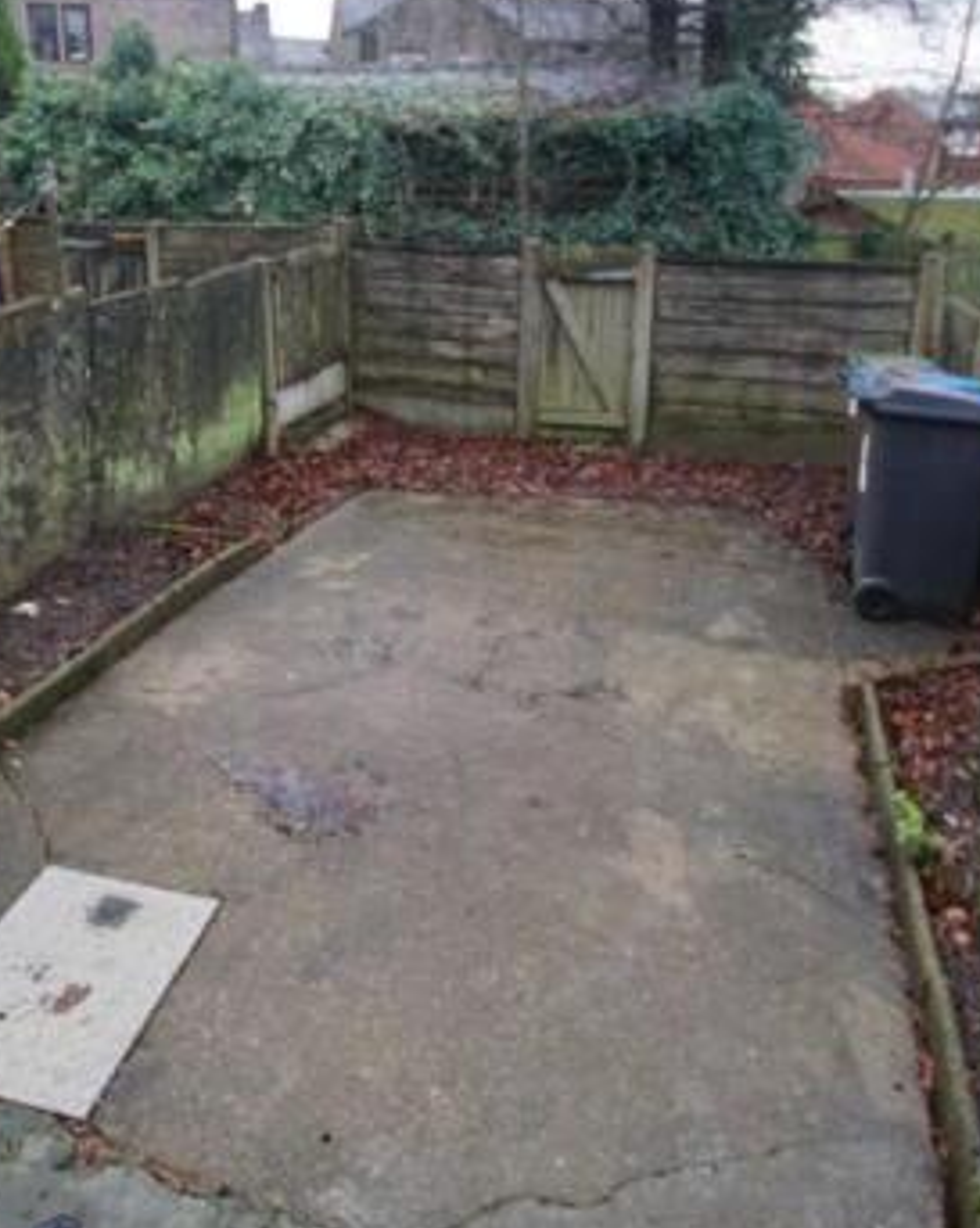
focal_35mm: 27
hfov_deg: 53.0
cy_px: 558
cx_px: 429
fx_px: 980
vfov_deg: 64.0
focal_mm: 10
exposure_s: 1/60
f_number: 4
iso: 320
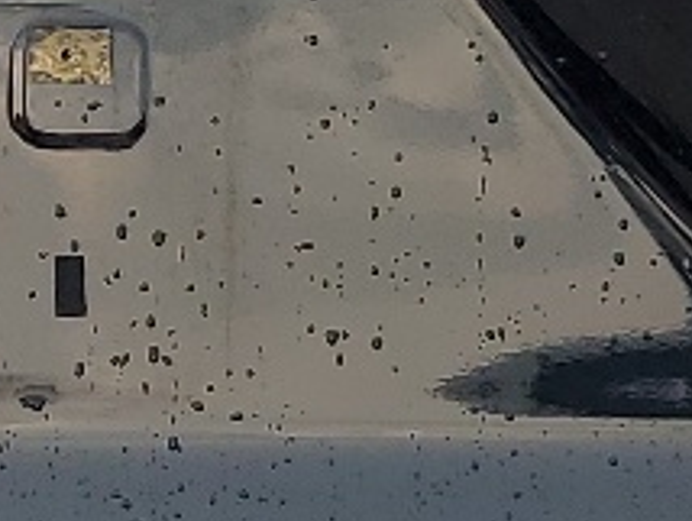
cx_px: -259
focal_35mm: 194
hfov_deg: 9.9
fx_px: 3883
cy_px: 61
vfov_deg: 7.7
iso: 50
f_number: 1.5
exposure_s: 1/169
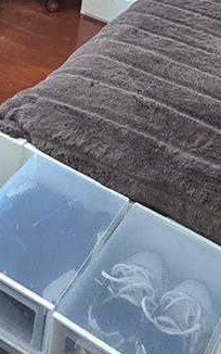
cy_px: -51
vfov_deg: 28.2
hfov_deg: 18.6
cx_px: -64
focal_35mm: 65
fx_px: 626
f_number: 2.2
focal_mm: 2.2
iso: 125
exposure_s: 1/60.2
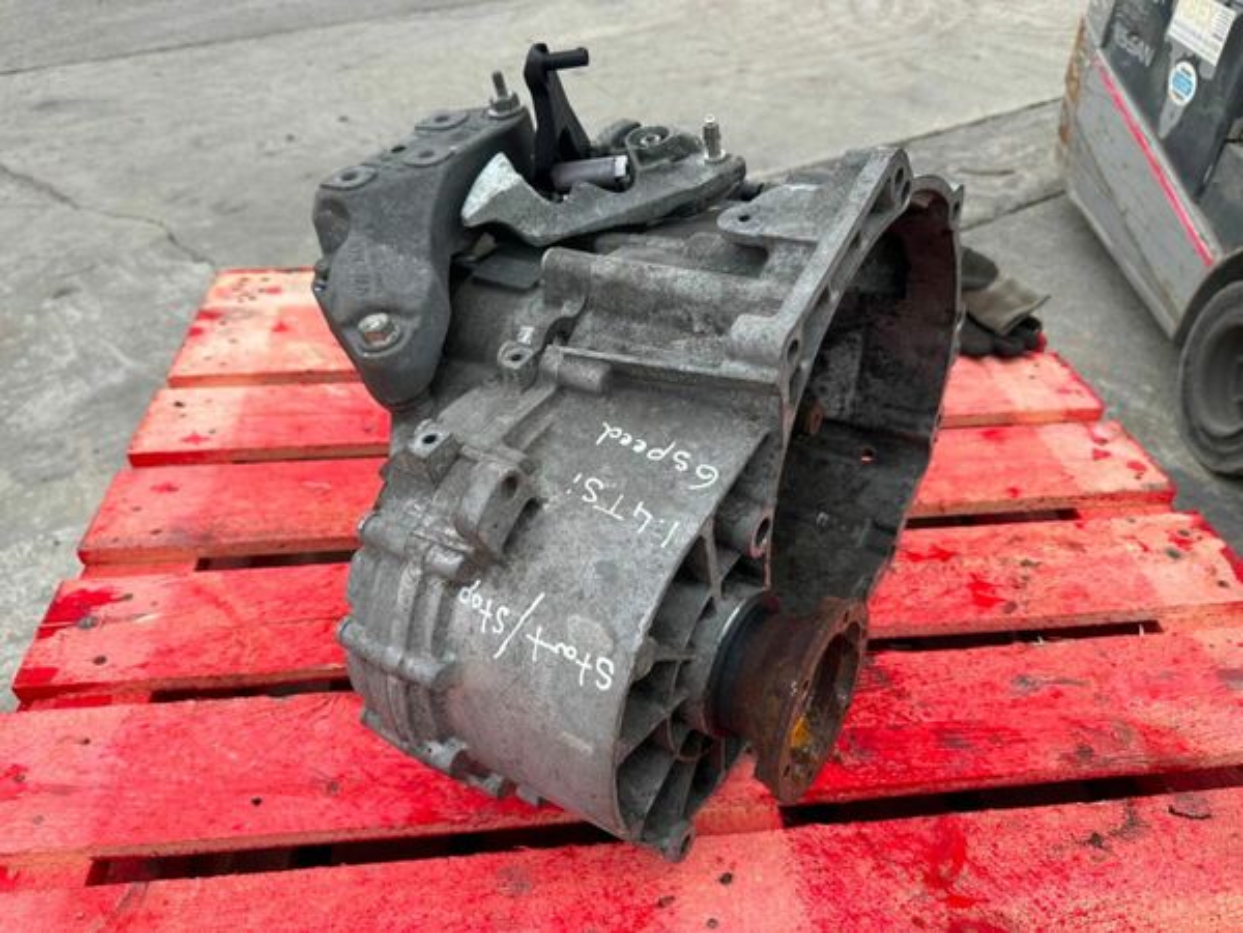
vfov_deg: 56.8
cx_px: 622
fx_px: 862
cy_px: 466
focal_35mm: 24
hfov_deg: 71.6
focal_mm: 6.86
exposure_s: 1/745
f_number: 1.78
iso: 80
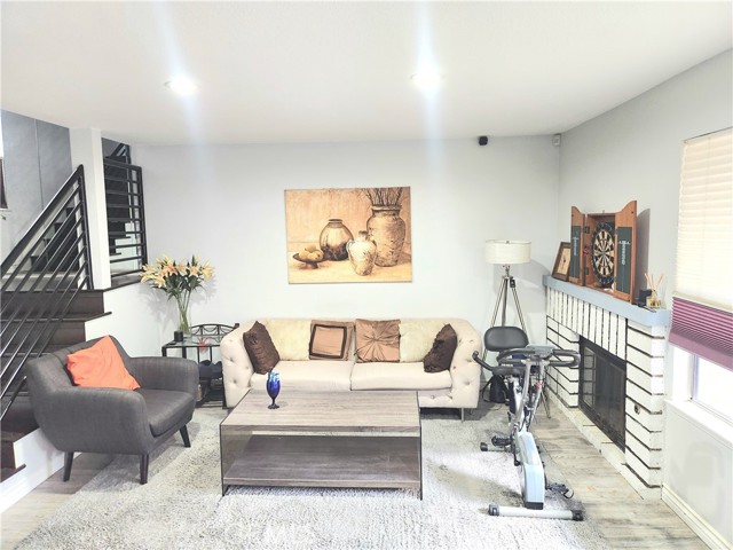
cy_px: 275
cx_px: 366
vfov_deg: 58.9
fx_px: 487
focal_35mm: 23
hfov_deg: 73.9
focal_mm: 5.4
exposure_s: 1/120
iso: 400
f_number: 1.8
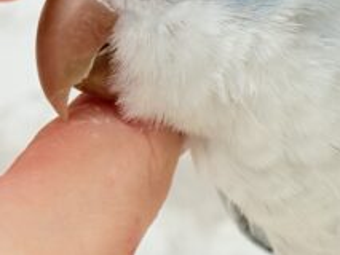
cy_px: 72
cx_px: 370
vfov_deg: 9.5
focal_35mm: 156
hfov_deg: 12.4
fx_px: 1533
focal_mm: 5.96
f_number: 1.6
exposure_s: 1/50
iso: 50
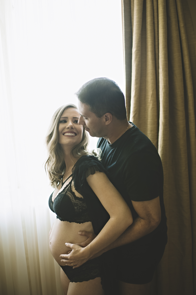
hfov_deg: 37.8
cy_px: 148
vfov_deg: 54.5
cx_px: 98
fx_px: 286
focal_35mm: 35
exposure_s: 1/160
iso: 400
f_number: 2
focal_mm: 35
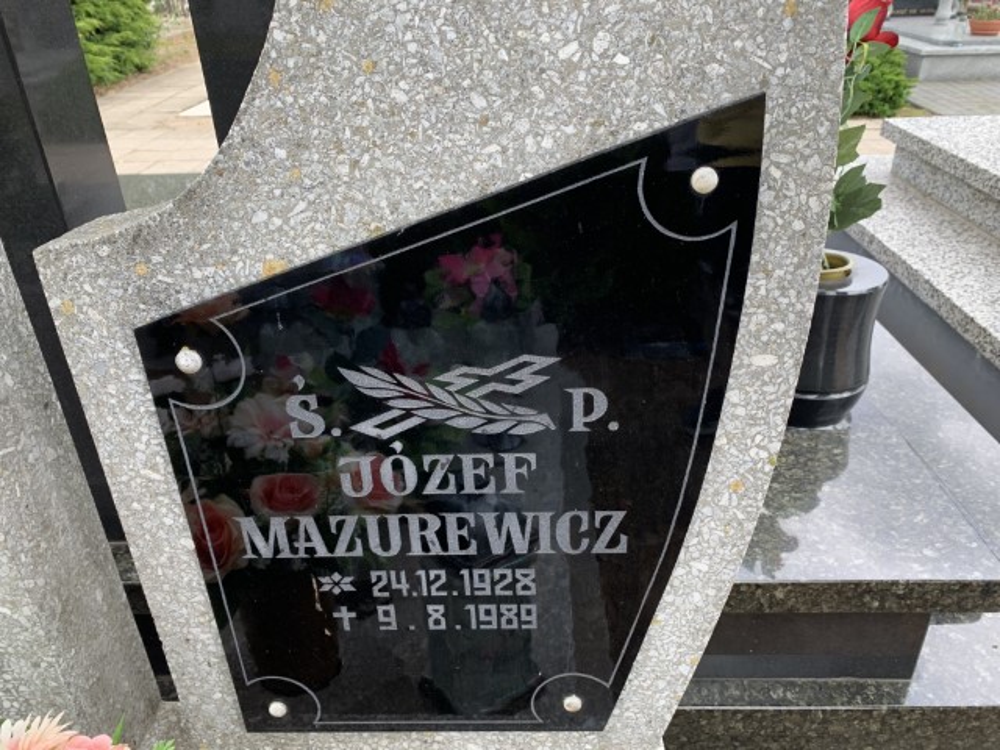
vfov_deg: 53.1
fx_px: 751
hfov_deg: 67.3
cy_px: 375
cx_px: 500
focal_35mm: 26
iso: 25
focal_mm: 4.25
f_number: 1.8
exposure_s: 1/267
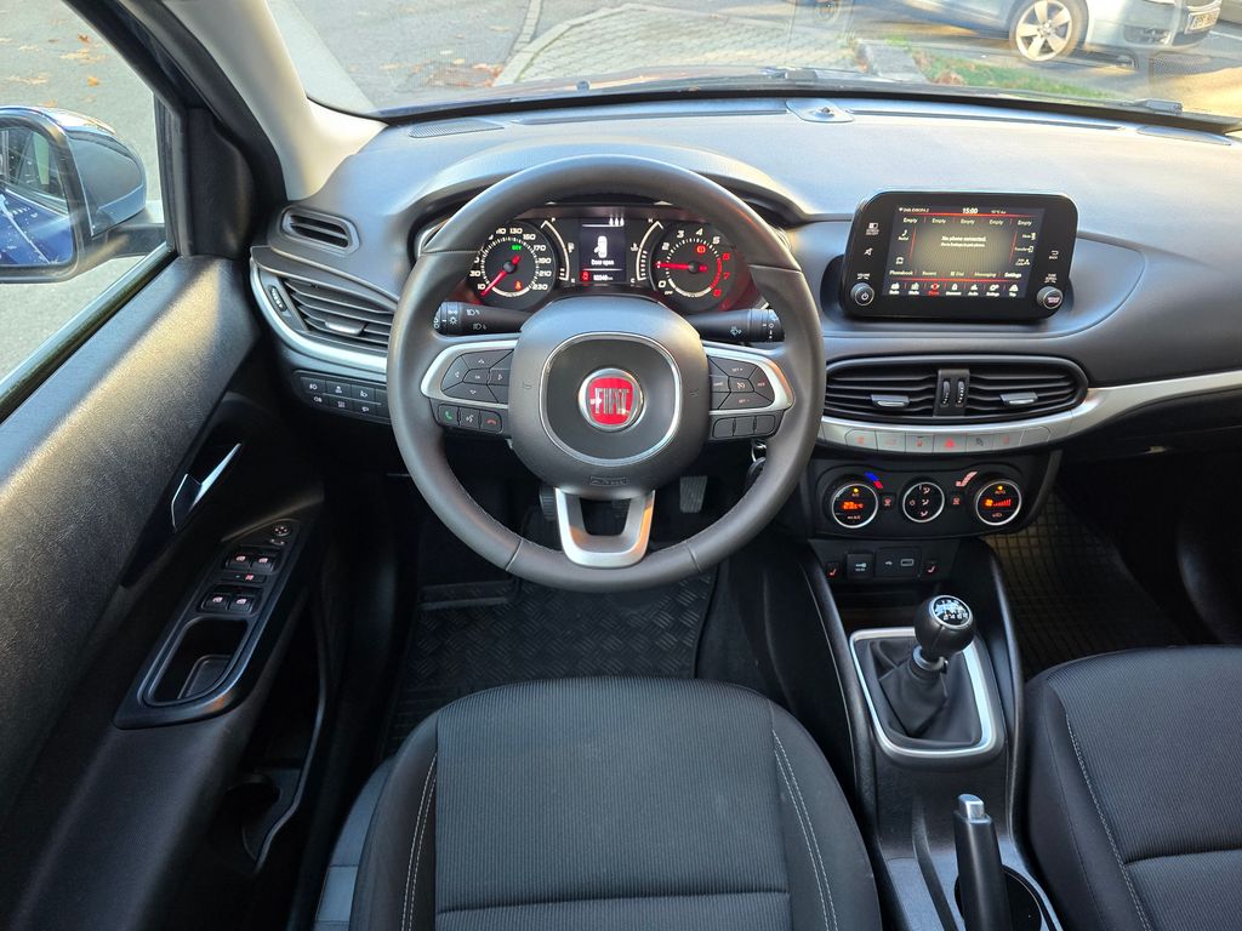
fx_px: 825
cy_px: 466
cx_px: 621
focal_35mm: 23
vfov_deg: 58.9
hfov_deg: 73.9
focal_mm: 6.3
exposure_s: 1/100
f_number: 1.7
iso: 320
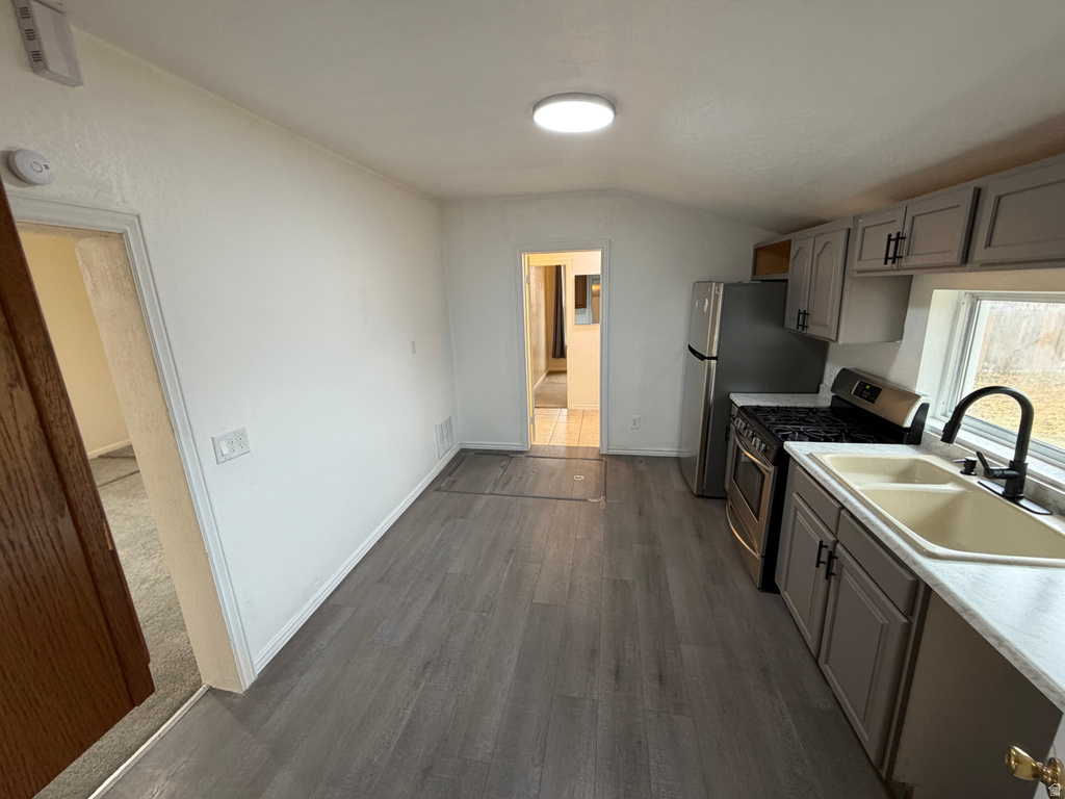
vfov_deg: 85.7
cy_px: 400
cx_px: 532
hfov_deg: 102.1
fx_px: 431
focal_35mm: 14
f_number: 2.2
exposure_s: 1/60
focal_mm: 2.22
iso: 200
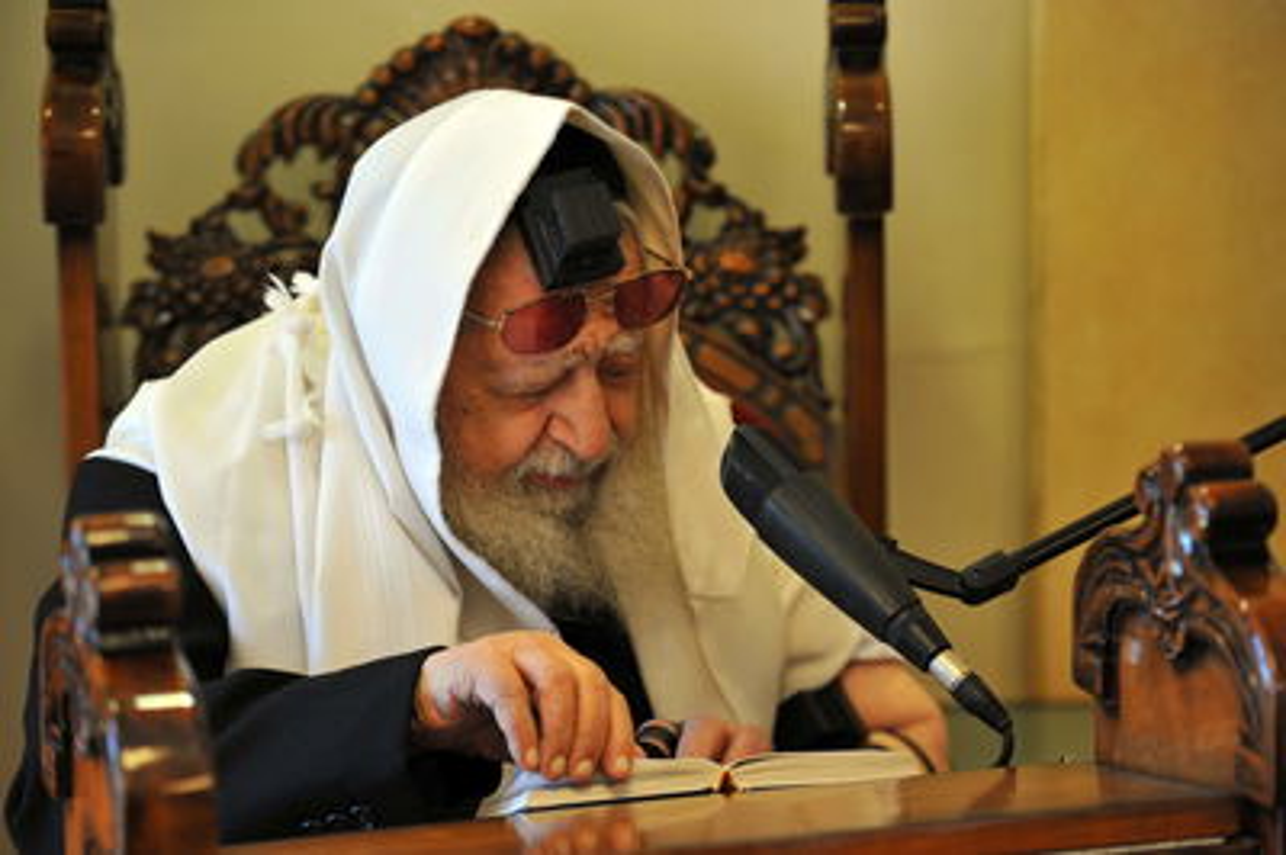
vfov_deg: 13.0
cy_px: 428
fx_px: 3748
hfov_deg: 19.5
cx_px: 643
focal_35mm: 105
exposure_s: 1/160
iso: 800
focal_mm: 105
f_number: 2.8
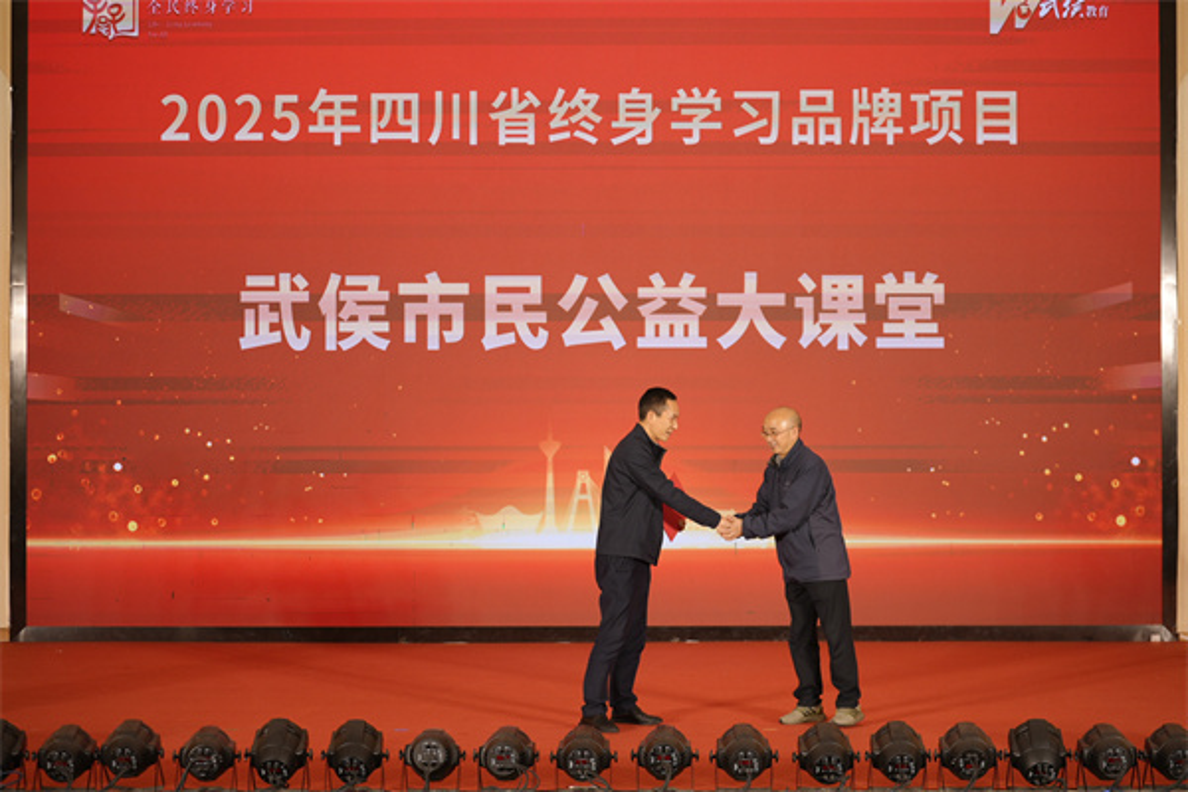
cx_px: 594
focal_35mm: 70
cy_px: 396
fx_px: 2310
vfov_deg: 19.5
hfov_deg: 28.8
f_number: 2.8
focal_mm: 70
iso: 320
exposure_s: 1/125
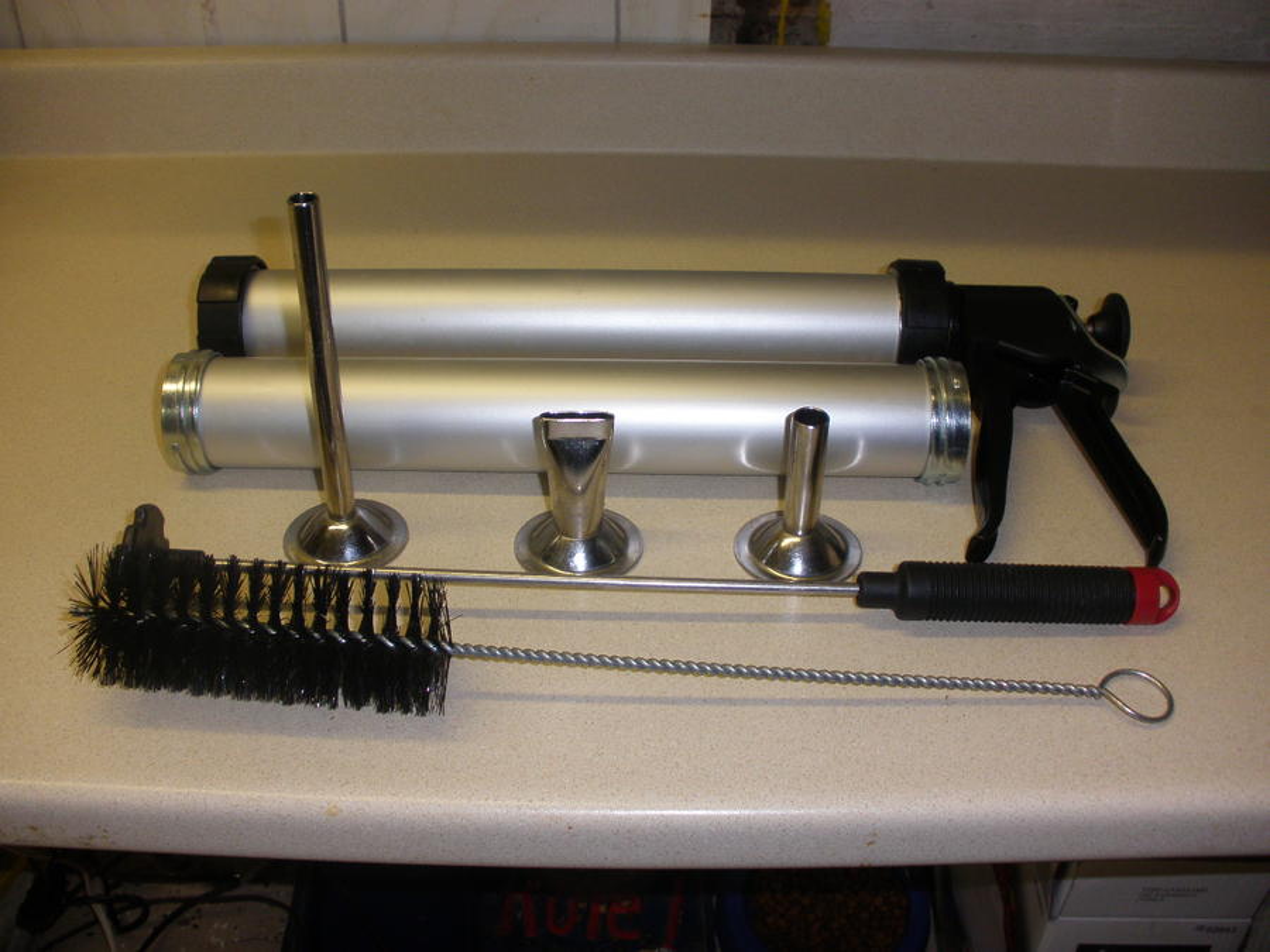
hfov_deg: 51.4
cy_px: 476
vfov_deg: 39.7
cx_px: 635
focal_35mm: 36
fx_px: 1321
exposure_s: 1/30
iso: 100
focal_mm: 6.3
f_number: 3.5
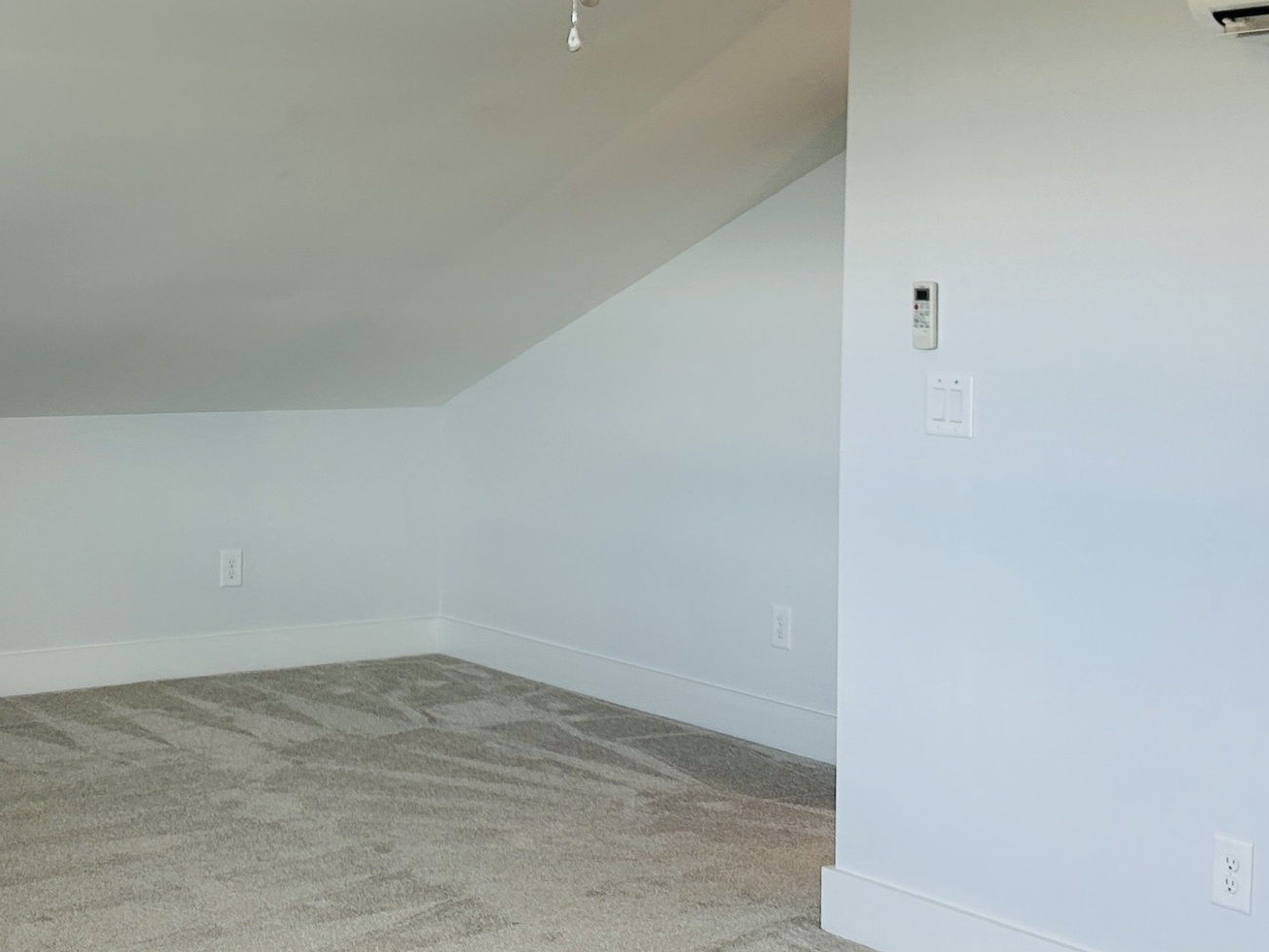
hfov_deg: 31.3
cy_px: 370
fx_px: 2236
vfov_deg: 24.0
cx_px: 359
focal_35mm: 61
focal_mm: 5.7
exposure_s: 1/120
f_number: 1.5
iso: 80
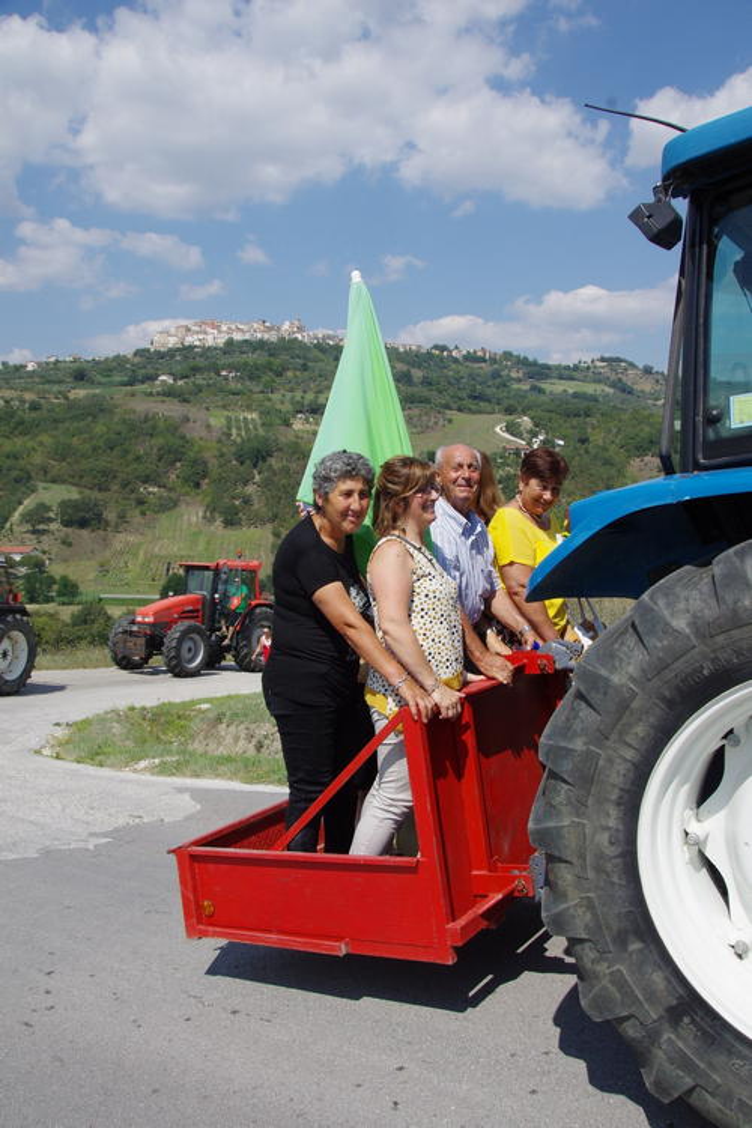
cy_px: 564
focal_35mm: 33
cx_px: 376
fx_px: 1034
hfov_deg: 40.0
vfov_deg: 57.2
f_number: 11
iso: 320
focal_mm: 22
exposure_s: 1/320
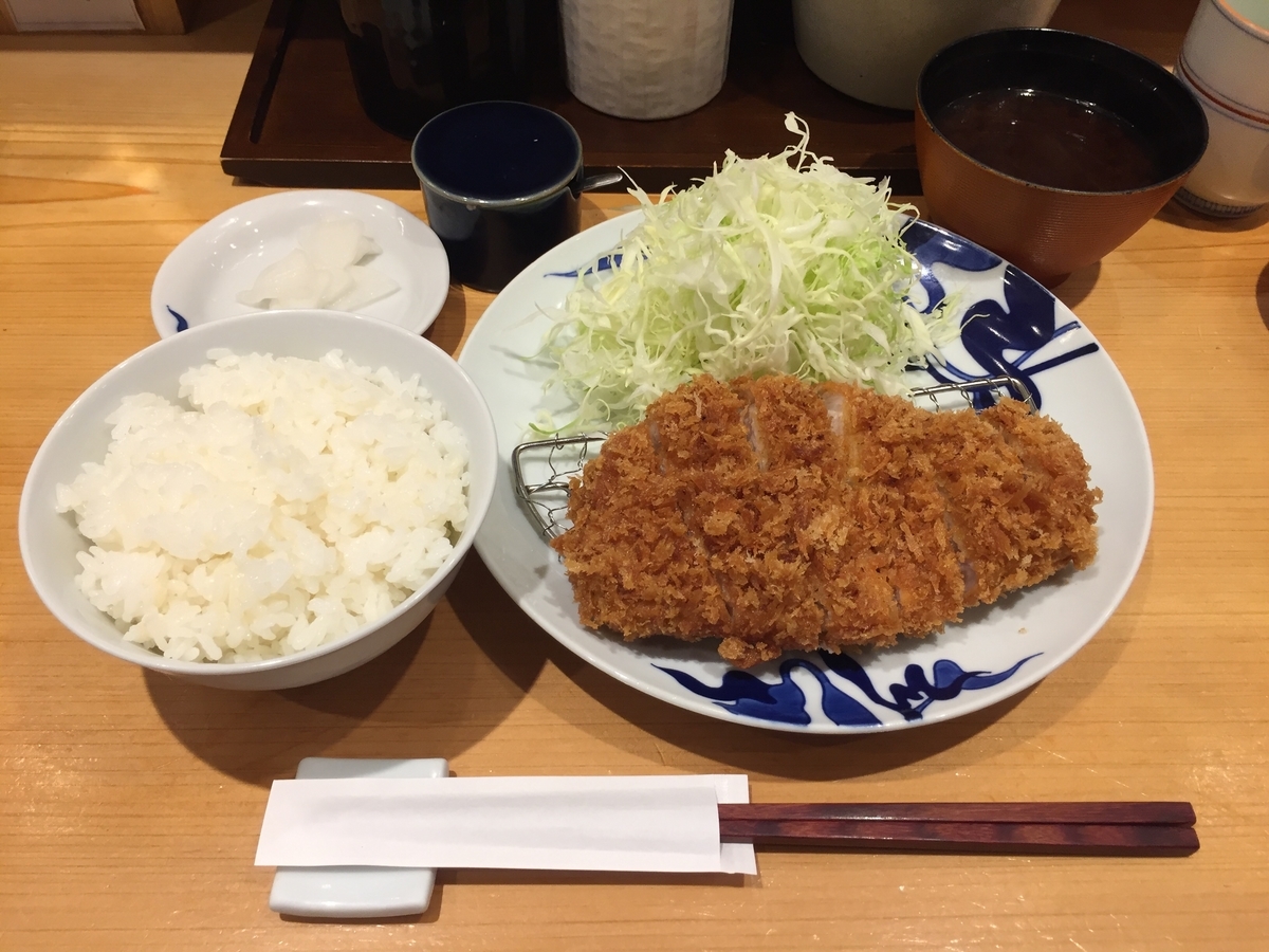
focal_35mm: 29
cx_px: 634
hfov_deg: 61.7
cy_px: 476
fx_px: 1063
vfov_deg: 48.2
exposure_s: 1/40
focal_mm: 4.15
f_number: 2.2
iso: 32
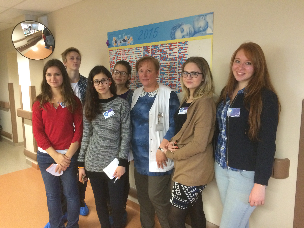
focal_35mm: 29
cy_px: 114
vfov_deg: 48.2
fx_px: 255
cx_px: 152
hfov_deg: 61.7
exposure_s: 1/20
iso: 320
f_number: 2.2
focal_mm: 4.15
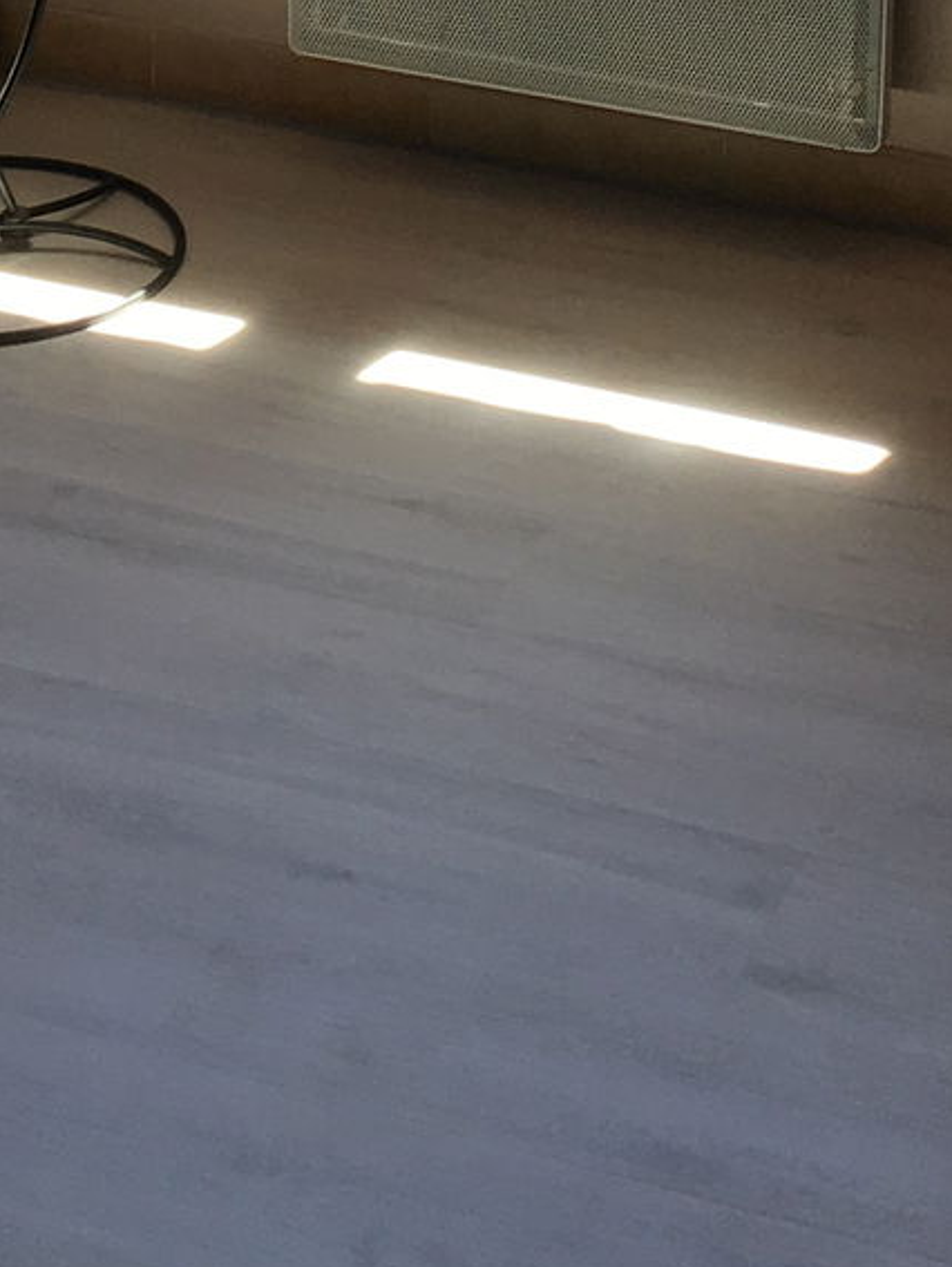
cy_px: -788
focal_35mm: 109
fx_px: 3992
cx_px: 463
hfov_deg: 13.6
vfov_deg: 16.1
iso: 32
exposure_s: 1/100
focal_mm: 4.15
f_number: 2.2
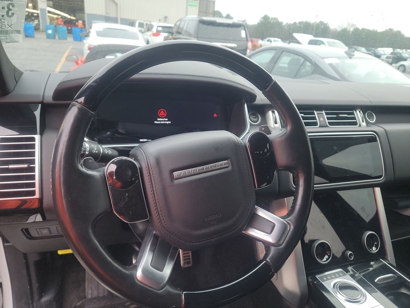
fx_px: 284
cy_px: 154
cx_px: 205
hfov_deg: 71.6
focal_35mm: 24
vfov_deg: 56.8
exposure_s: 1/59
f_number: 1.8
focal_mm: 6.7
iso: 175
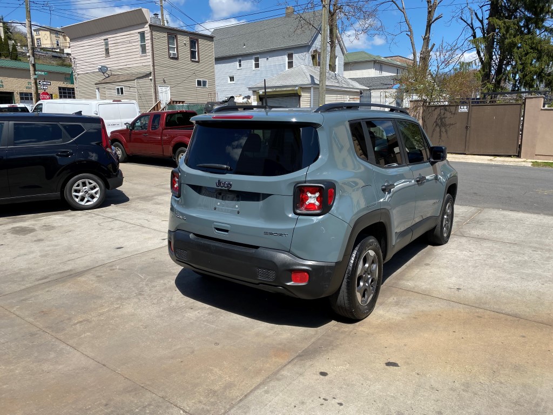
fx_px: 415
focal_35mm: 26
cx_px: 276
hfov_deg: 67.3
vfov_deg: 53.1
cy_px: 208
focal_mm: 4.25
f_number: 1.8
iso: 32
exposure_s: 1/2632
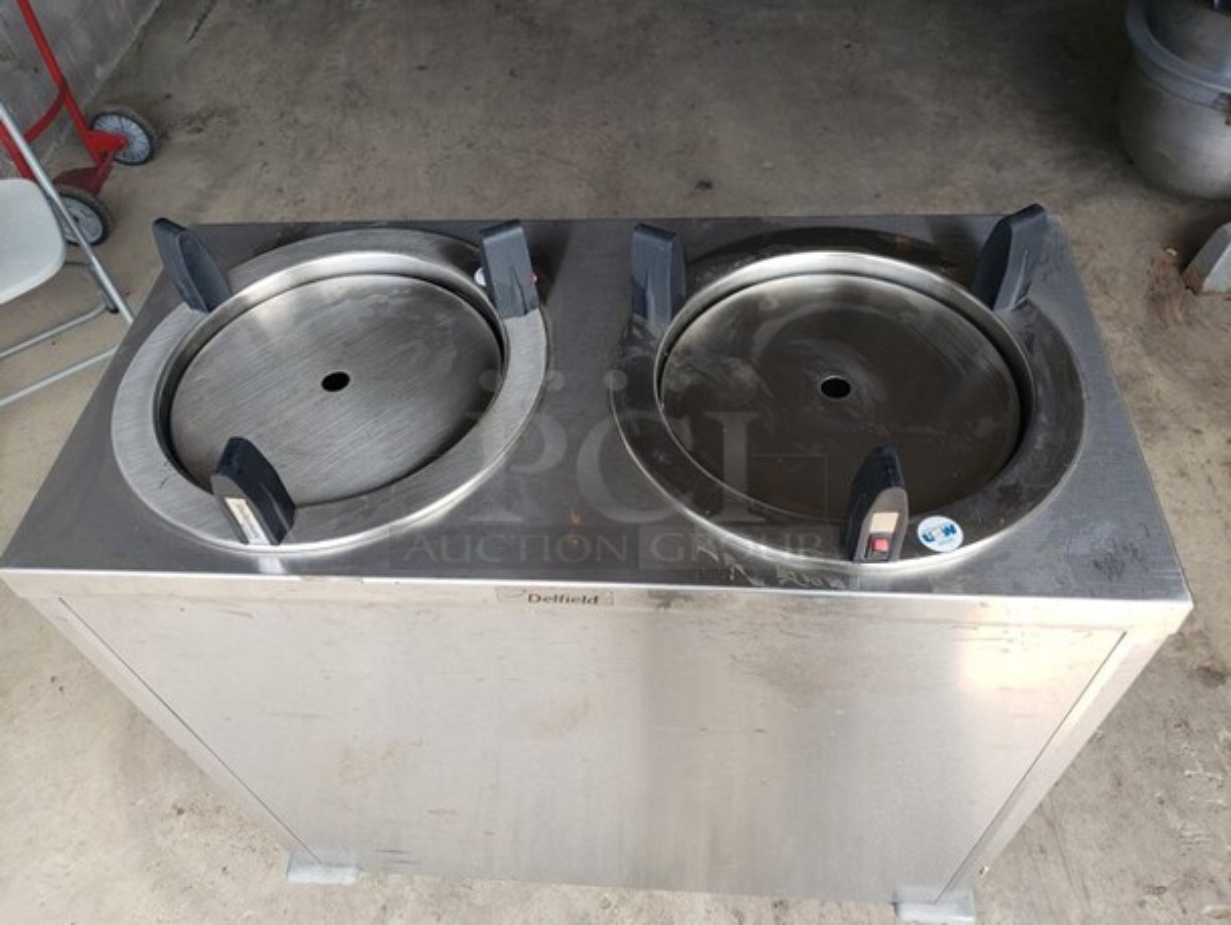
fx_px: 925
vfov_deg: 53.1
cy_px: 462
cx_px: 616
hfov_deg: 67.3
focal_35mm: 26
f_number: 2.4
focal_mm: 4.3
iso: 50
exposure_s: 1/134
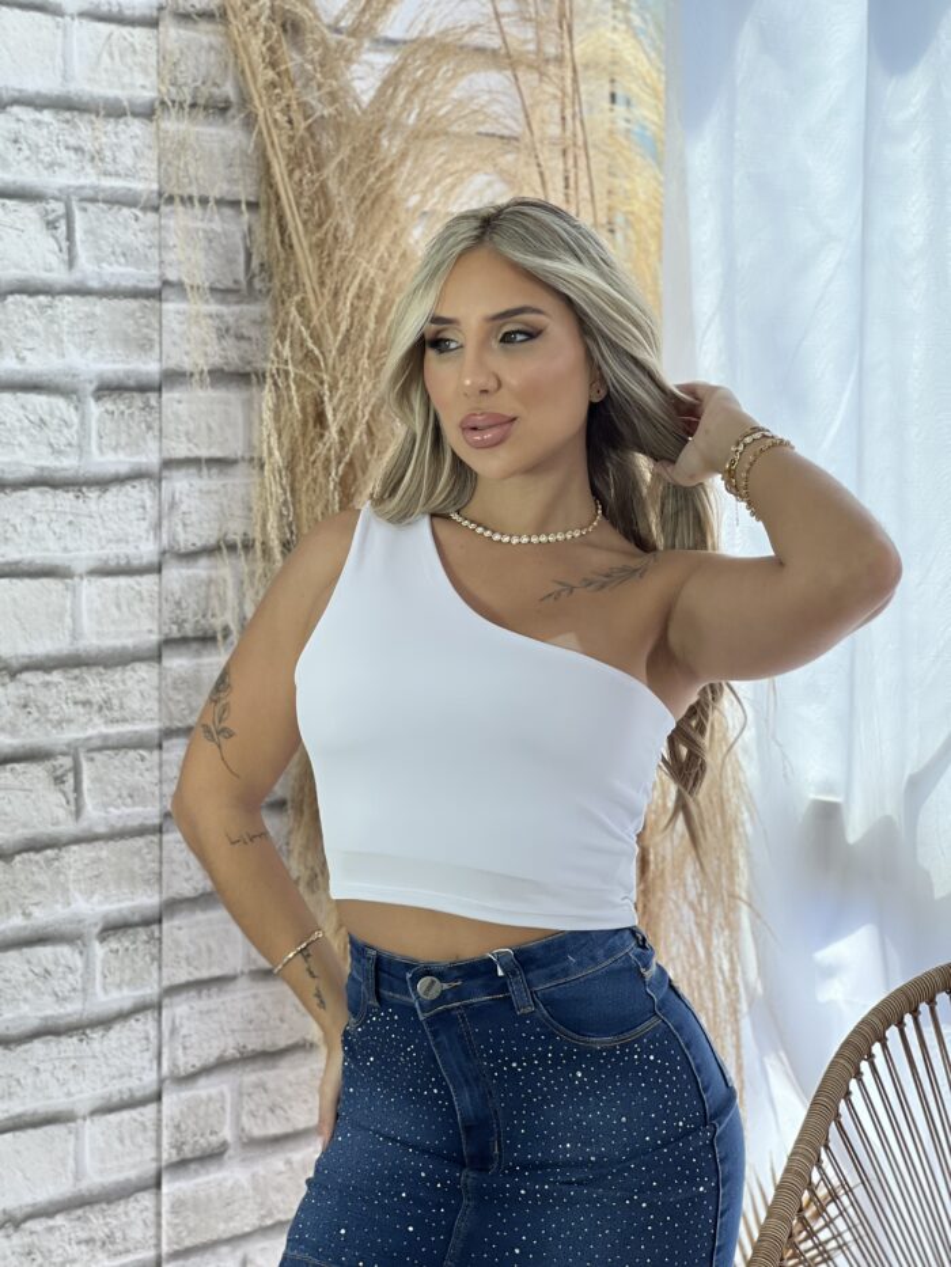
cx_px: 476
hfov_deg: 19.1
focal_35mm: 77
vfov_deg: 25.3
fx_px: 2820
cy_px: 634
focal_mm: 9
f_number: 2.8
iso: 100
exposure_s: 1/120
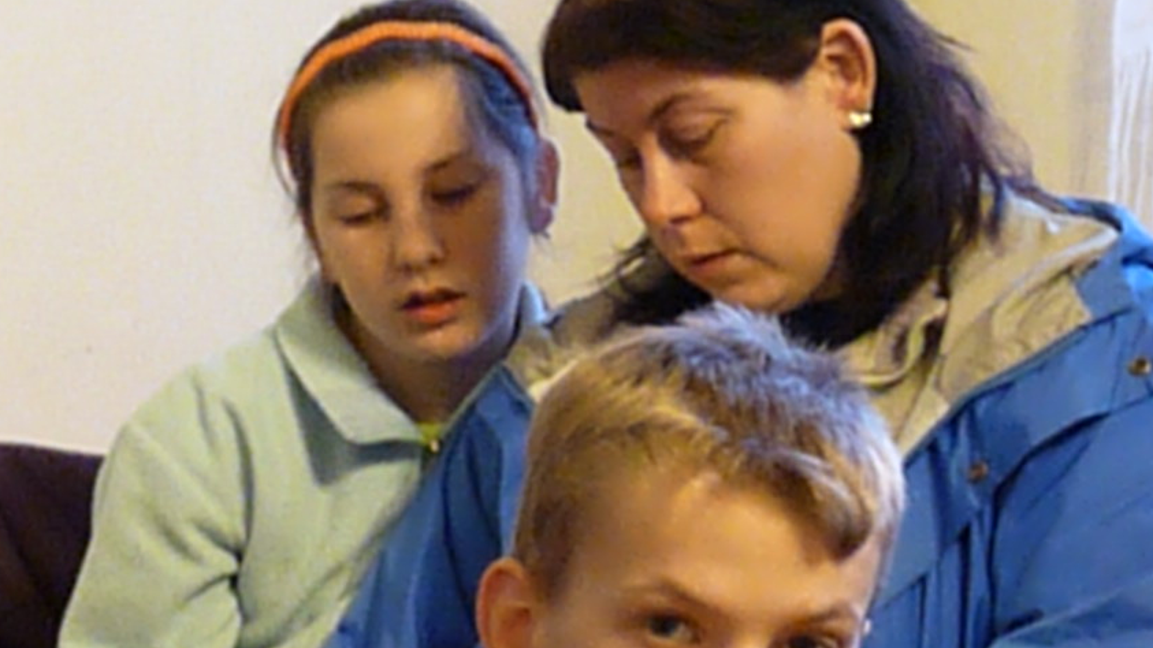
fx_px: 5258
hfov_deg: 12.2
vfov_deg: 7.0
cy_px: 509
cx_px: -223
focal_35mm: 172
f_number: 3.4
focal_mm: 11.5
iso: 1250
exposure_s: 1/30
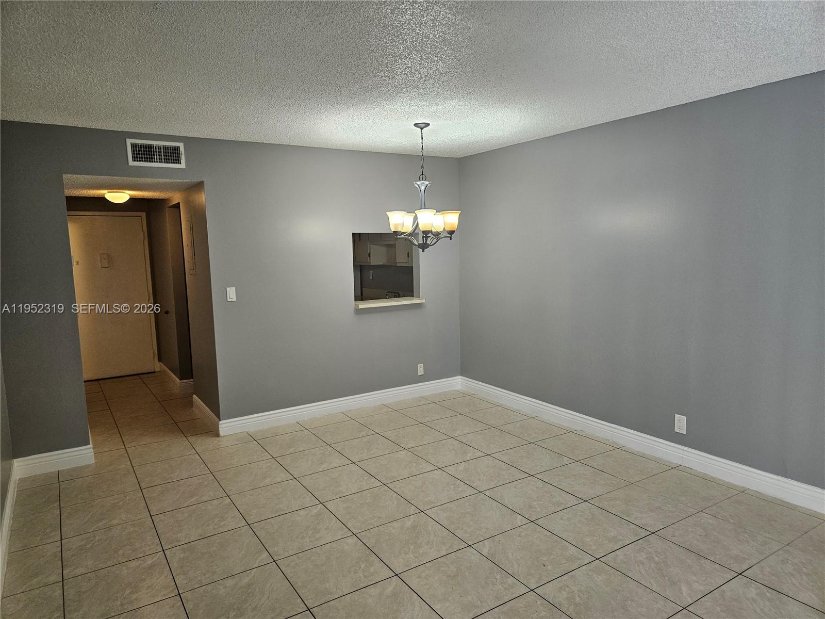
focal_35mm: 23
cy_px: 310
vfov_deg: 58.9
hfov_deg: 73.9
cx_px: 412
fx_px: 548
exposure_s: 1/120
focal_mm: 5.4
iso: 250
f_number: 1.8
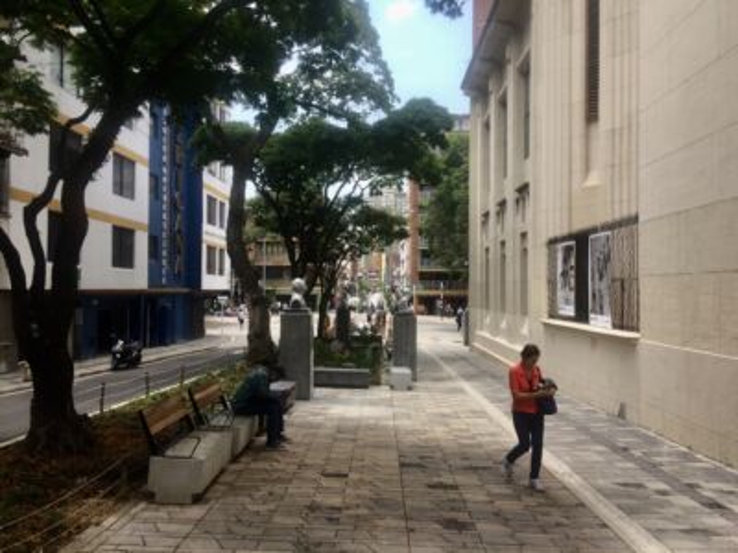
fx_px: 618
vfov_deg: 48.2
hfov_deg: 61.7
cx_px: 369
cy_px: 276
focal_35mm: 29
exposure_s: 1/892
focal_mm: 4.15
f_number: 2.2
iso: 32
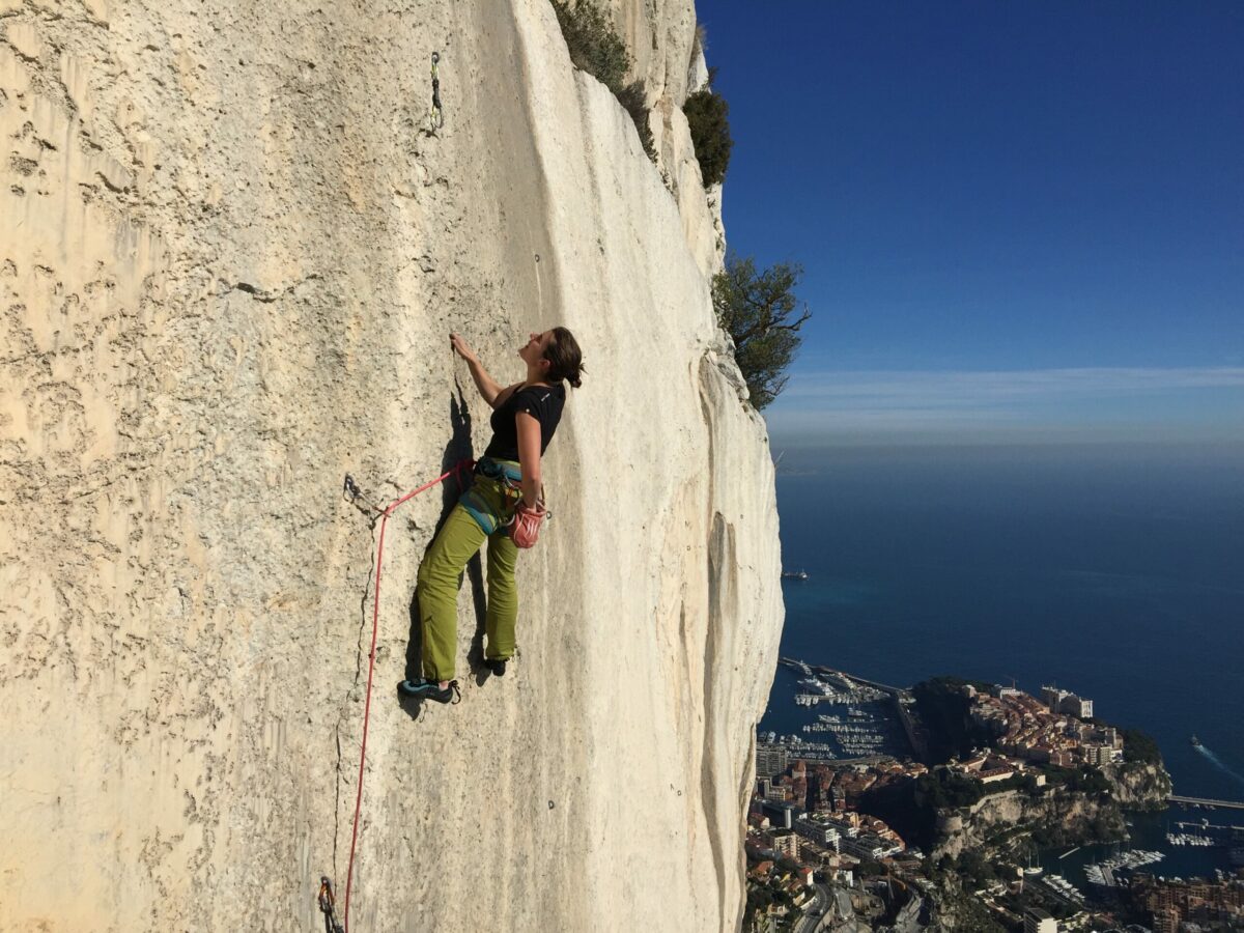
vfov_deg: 48.2
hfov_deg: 61.7
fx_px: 1042
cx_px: 622
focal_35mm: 29
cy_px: 466
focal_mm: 4.15
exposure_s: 1/5650
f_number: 2.2
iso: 32
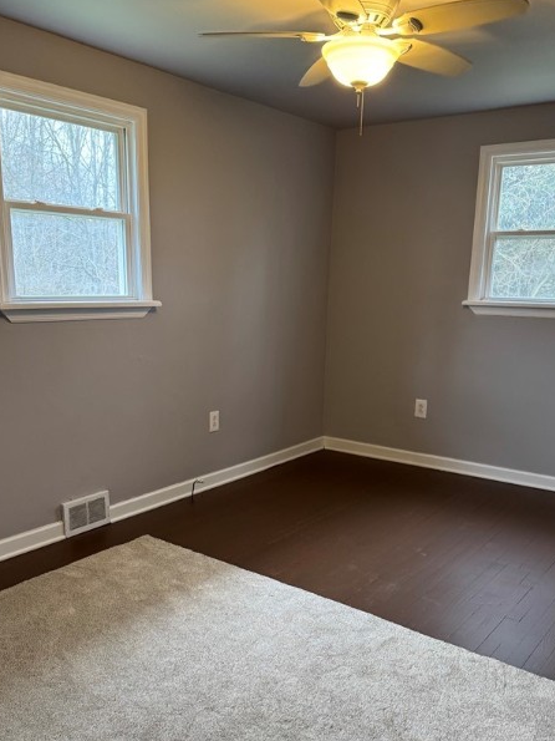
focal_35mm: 31
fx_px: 663
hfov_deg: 45.4
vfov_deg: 58.1
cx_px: 273
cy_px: 425
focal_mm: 6.76
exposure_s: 1/60
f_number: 1.78
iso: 160
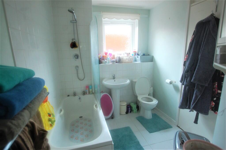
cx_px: 113
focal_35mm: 18
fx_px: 113
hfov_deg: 90.0
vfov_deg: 67.3
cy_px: 75
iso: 500
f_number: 3.5
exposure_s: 1/30
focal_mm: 12
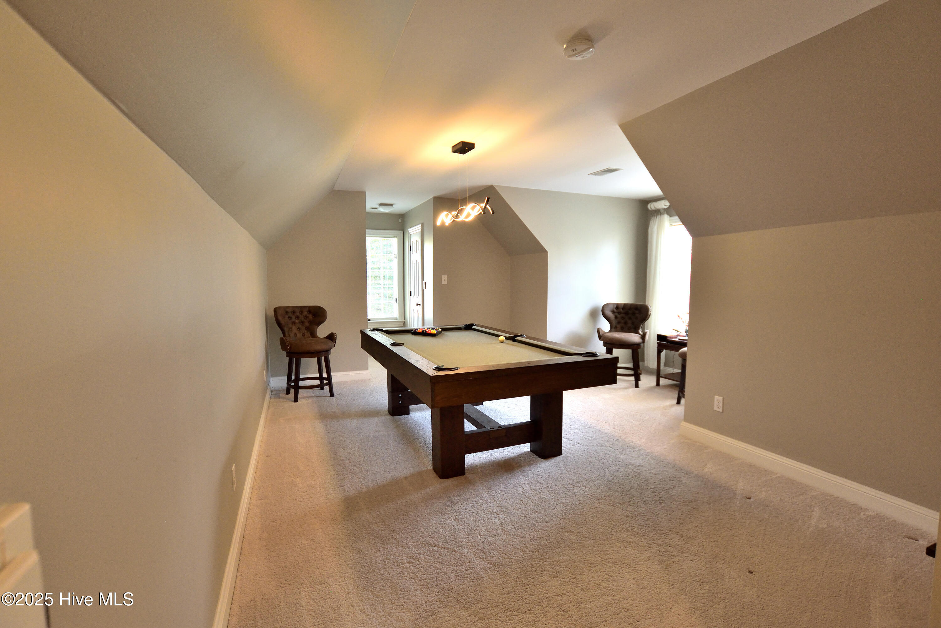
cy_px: 314
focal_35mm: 16
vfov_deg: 72.1
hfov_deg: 95.0
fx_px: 431
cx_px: 470
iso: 400
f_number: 4
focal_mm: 11
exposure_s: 1/60
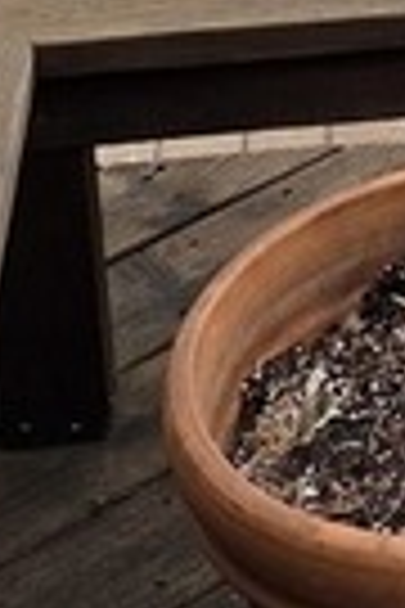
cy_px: -631
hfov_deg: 6.7
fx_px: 3223
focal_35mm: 191
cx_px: 1102
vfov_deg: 9.9
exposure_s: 1/2664
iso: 80
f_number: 1.7
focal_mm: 6.25
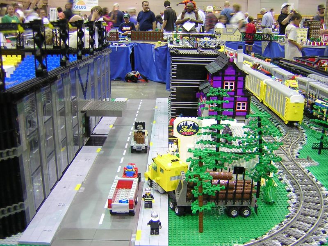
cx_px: 164
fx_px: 341
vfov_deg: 39.7
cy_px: 123
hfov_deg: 51.4
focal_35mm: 36
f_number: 2.6
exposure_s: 1/3.7
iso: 110
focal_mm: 4.7
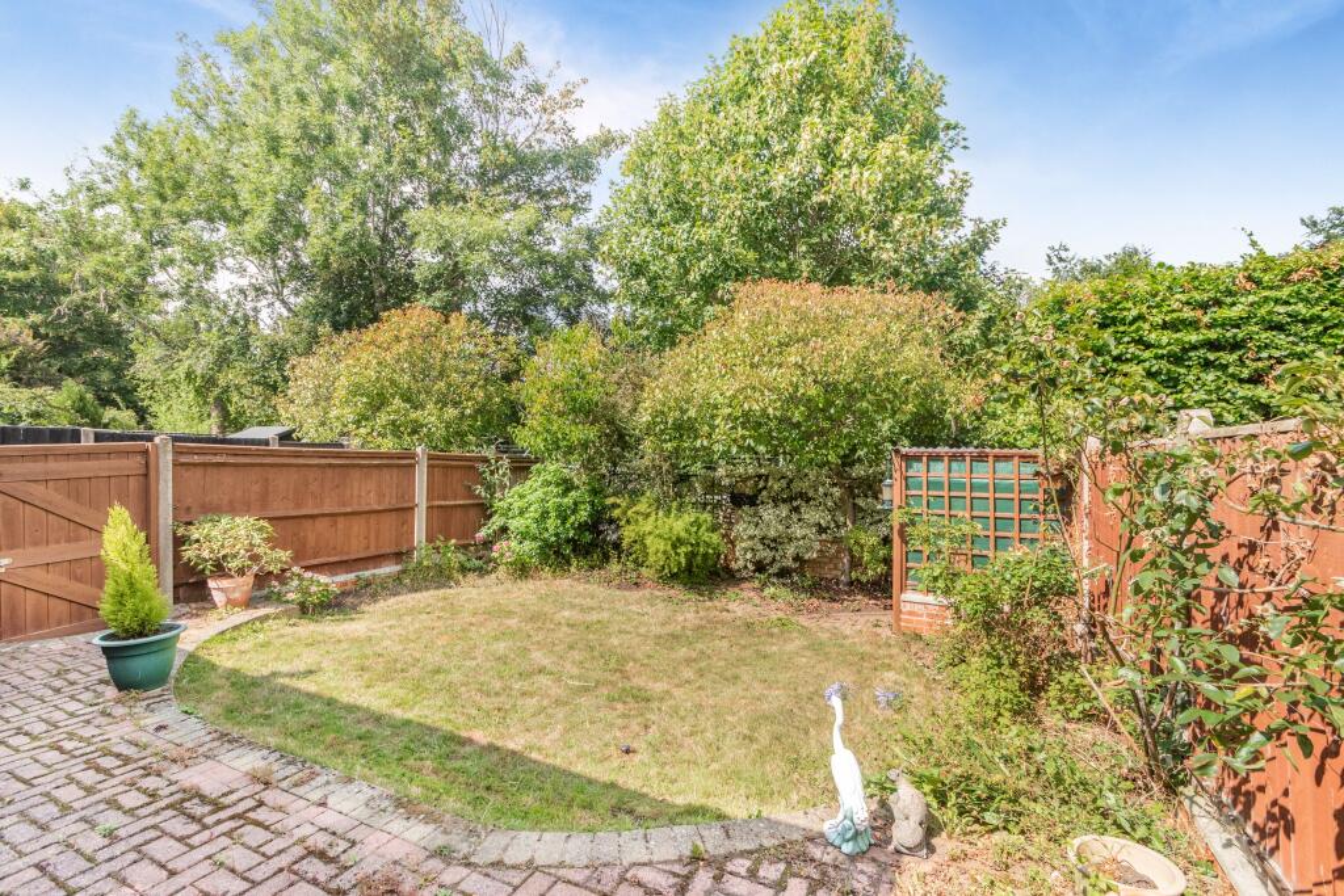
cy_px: 448
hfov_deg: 100.4
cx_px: 672
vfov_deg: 77.3
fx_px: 560
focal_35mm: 15
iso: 100
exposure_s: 1/200
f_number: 8
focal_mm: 10
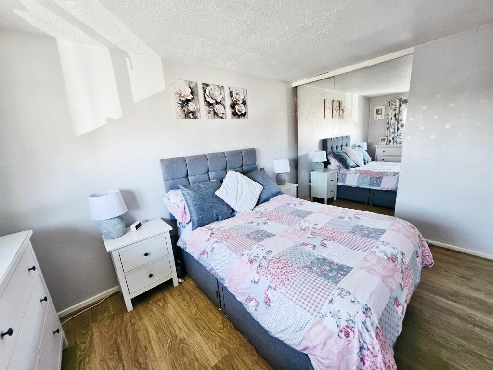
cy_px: 185
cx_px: 246
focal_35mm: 13
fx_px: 185
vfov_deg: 89.9
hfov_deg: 106.2
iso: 125
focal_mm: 1.7
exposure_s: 1/50
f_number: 2.2
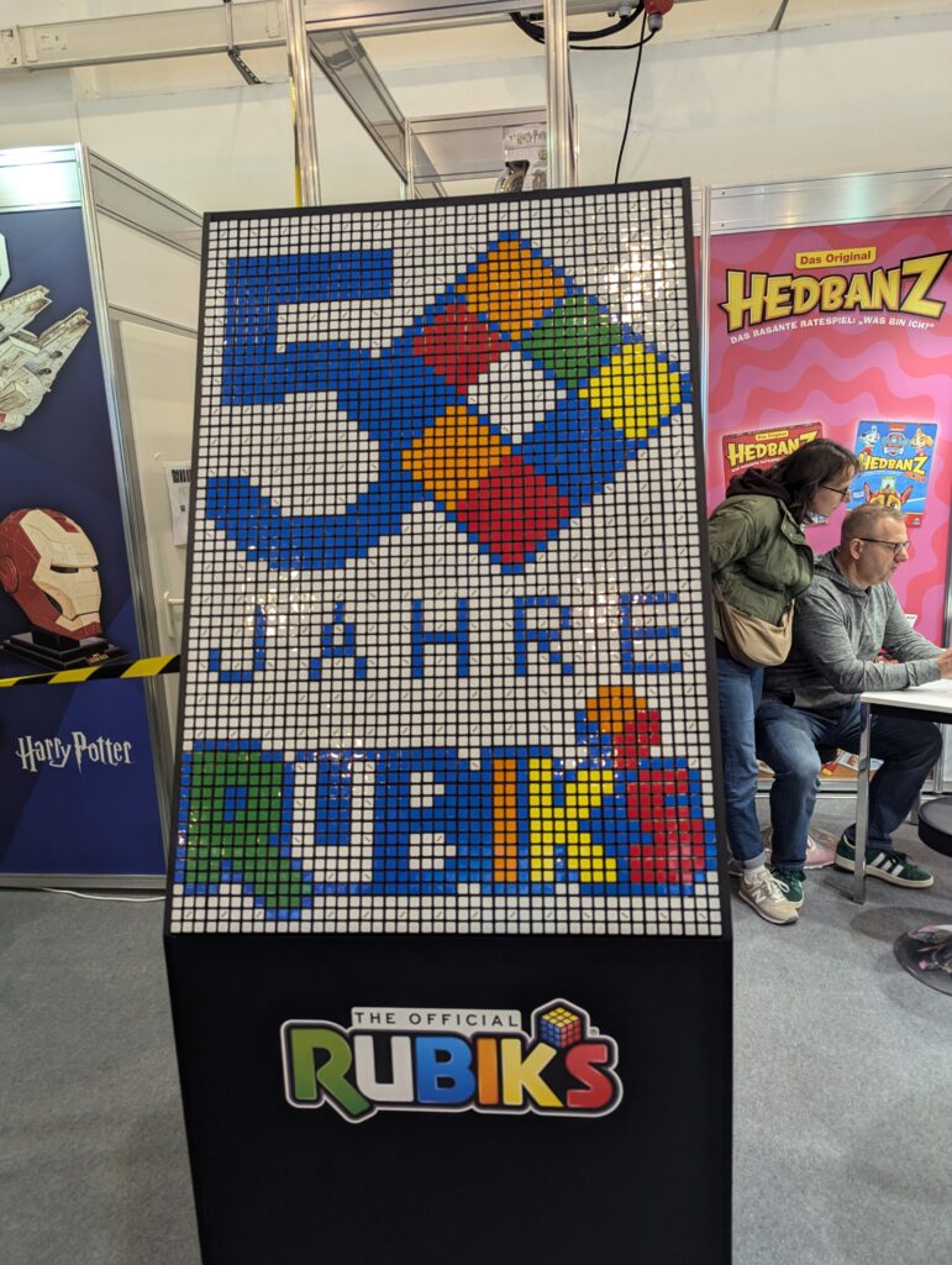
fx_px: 878
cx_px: 476
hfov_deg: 56.9
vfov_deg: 71.5
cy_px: 632
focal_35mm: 24
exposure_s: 1/100
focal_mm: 6.81
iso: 125
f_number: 1.85
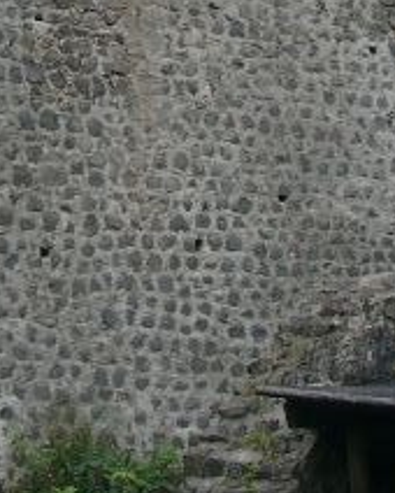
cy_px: -207
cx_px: 46
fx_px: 1824
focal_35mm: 125
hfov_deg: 12.3
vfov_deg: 14.5
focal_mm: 7.13
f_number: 4
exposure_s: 1/333
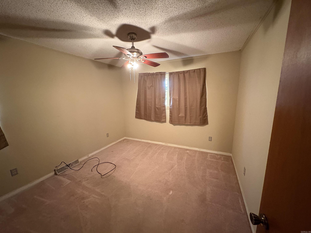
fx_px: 126
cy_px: 116
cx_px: 156
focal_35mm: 14
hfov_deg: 102.1
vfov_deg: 85.7
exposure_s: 1/30
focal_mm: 2.22
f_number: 2.2
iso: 800
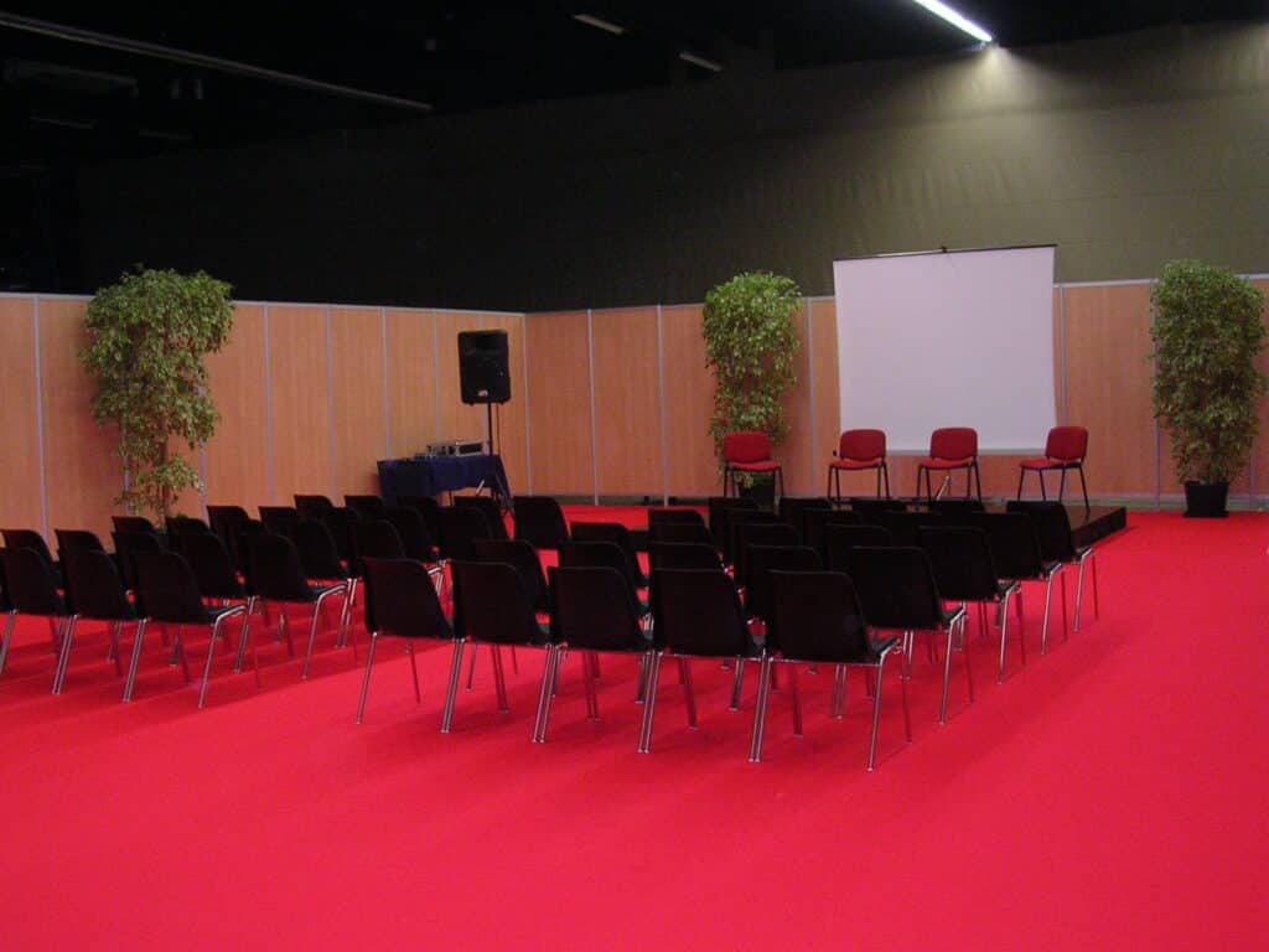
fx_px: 1576
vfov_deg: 33.6
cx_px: 634
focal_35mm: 43
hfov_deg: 43.9
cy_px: 476
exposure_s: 1/60.1
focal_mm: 6.6
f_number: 3
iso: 200
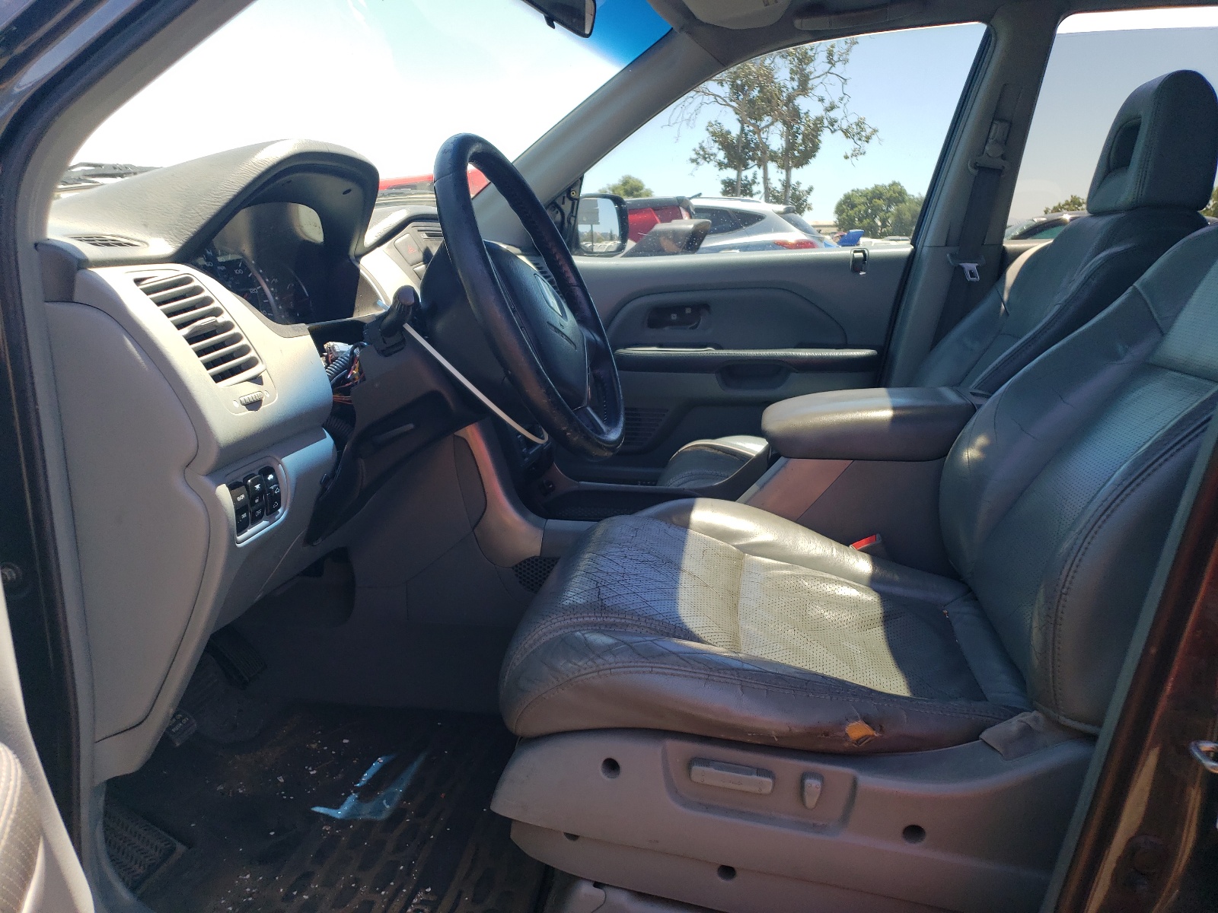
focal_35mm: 26
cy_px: 456
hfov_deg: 67.3
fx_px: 915
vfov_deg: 53.1
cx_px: 609
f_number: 1.5
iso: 50
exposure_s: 1/556
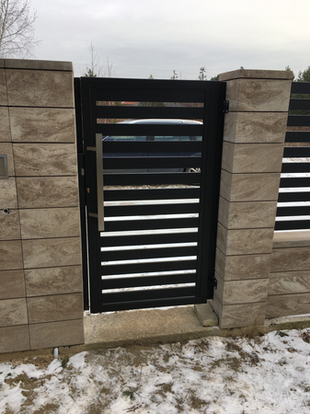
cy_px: 207
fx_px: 347
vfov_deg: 61.7
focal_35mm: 29
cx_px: 155
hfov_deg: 48.2
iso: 25
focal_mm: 4.15
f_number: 2.2
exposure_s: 1/439
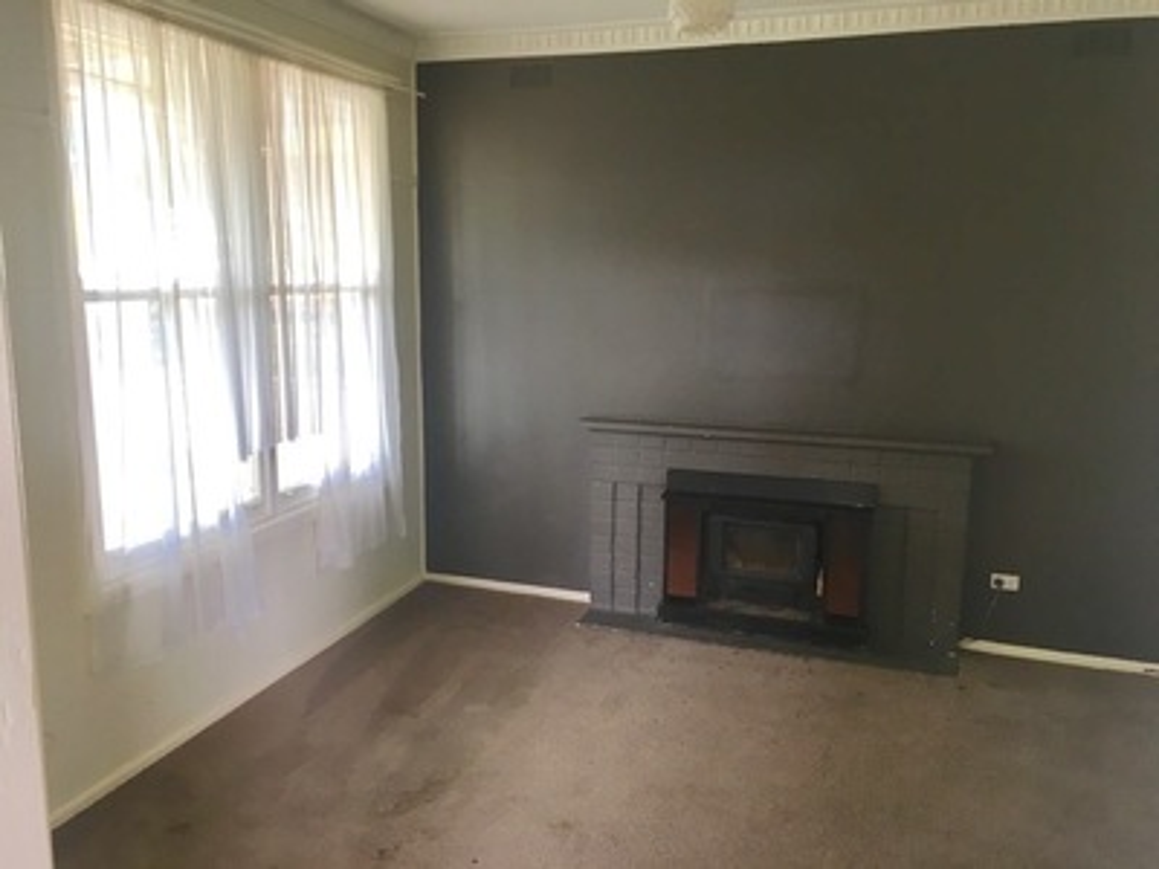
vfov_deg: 48.2
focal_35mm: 29
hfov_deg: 61.7
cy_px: 434
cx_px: 580
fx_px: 971
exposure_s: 1/33
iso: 64
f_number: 2.2
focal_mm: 4.15
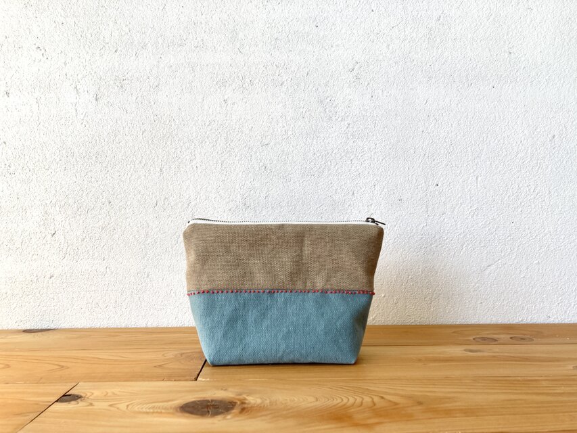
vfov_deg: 49.8
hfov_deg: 63.4
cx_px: 288
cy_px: 216
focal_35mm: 28
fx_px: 467
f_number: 1.8
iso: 20
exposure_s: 1/133
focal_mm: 3.99
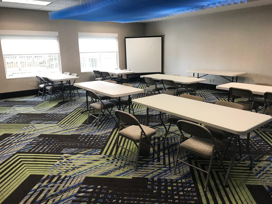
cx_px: 136
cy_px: 102
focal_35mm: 28
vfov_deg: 49.7
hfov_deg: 63.4
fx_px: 220
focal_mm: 3.99
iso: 32
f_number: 1.8
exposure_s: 1/30
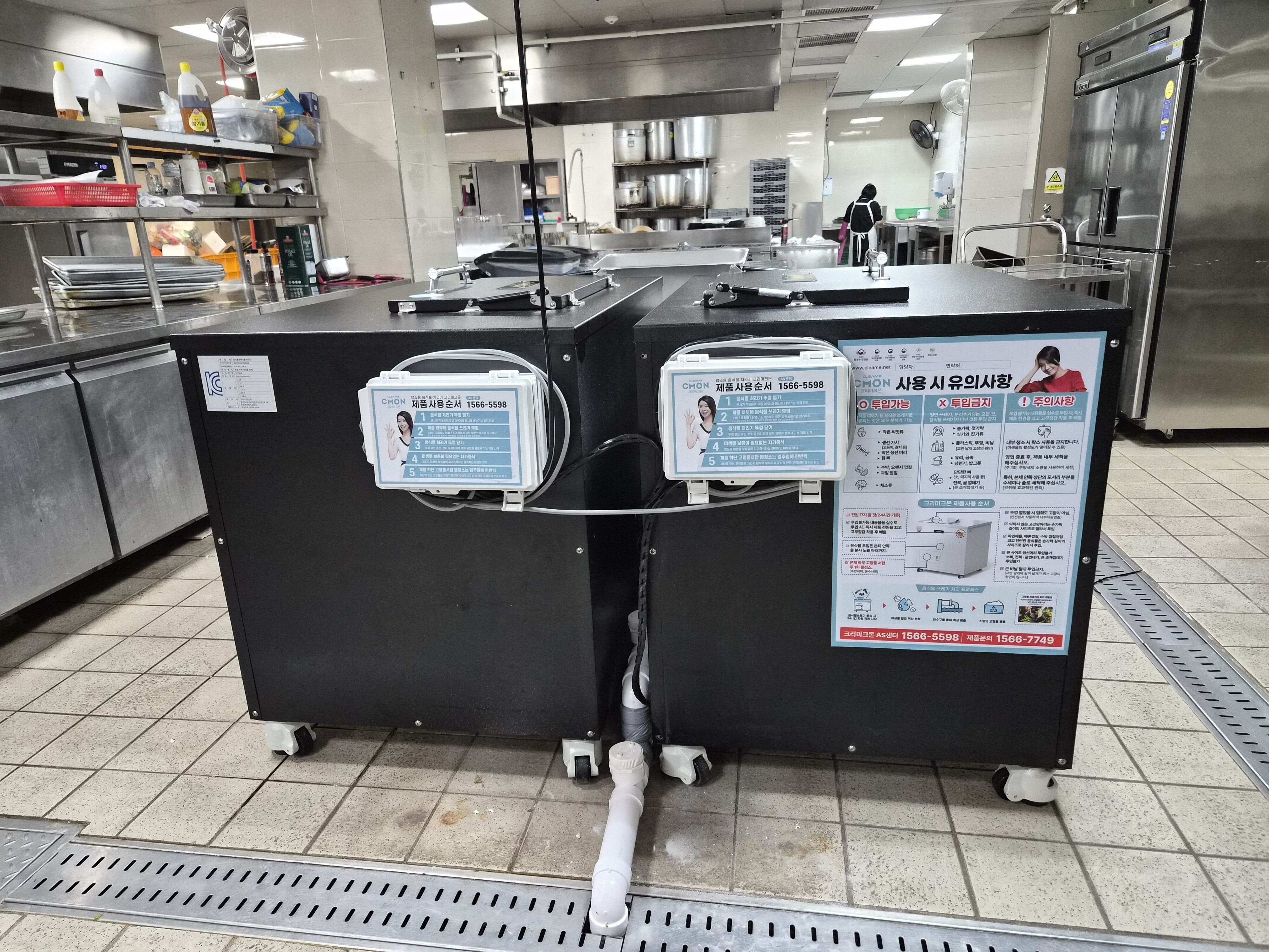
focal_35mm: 23
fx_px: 843
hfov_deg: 73.9
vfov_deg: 58.9
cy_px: 476
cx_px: 634
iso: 1000
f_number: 1.8
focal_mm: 5.4
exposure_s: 1/120
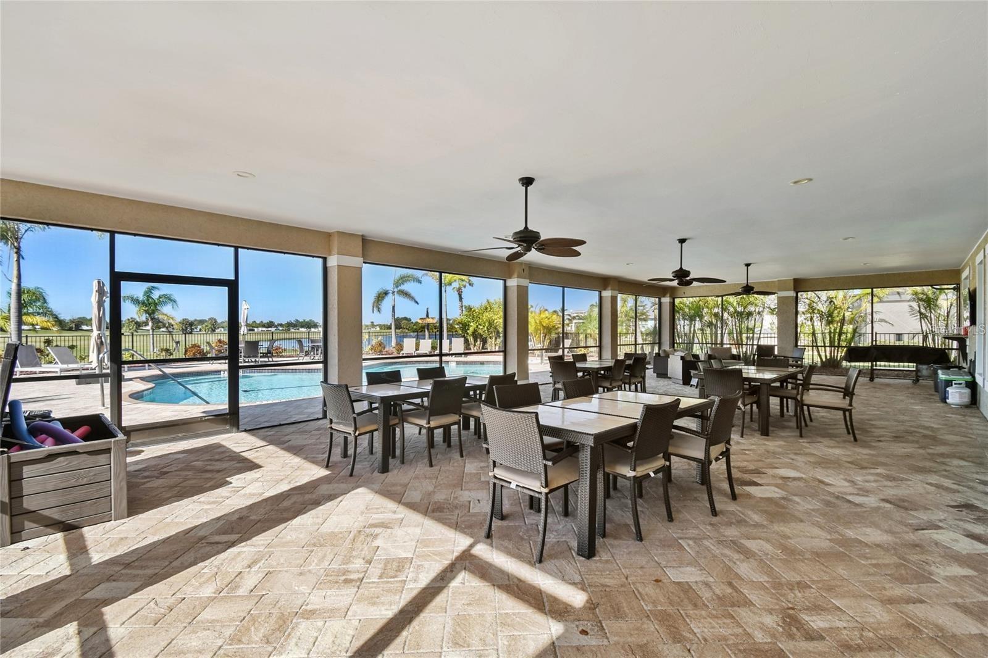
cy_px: 329
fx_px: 412
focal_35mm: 15
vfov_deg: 77.3
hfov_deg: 100.4
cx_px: 494
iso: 100
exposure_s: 1/13
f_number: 7.1
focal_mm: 10
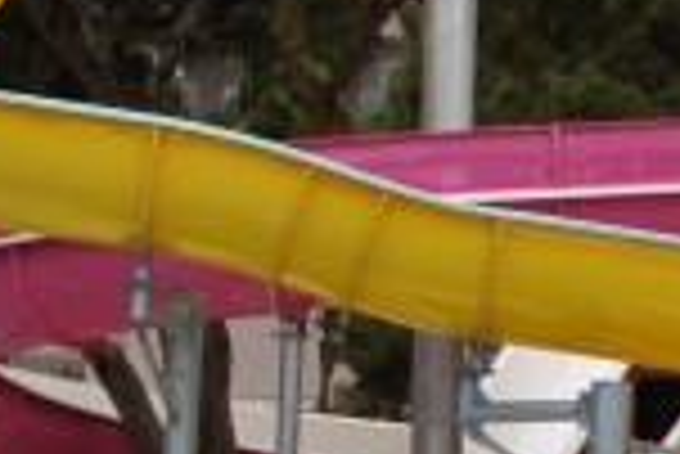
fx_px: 5180
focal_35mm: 274
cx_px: 1223
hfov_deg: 7.3
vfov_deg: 5.0
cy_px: 508
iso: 100
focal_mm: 24
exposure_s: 1/160
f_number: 6.3
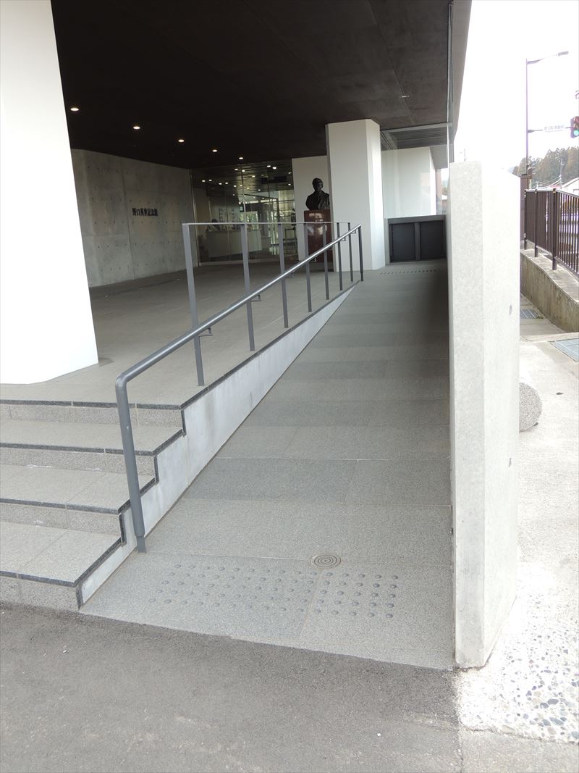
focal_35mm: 30
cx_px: 290
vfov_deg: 60.0
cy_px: 386
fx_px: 669
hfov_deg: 46.8
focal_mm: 5.3
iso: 100
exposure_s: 1/160
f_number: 3.1
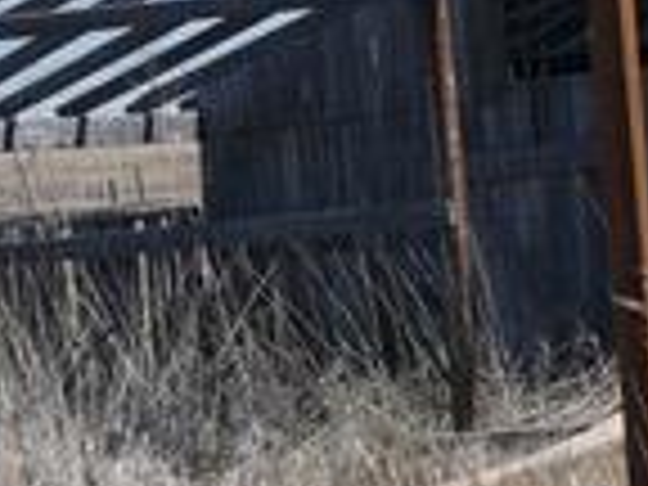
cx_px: 324
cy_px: 124
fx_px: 4156
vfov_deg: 6.7
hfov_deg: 8.9
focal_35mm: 222
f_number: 4.1
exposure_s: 1/800
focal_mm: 9
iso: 80
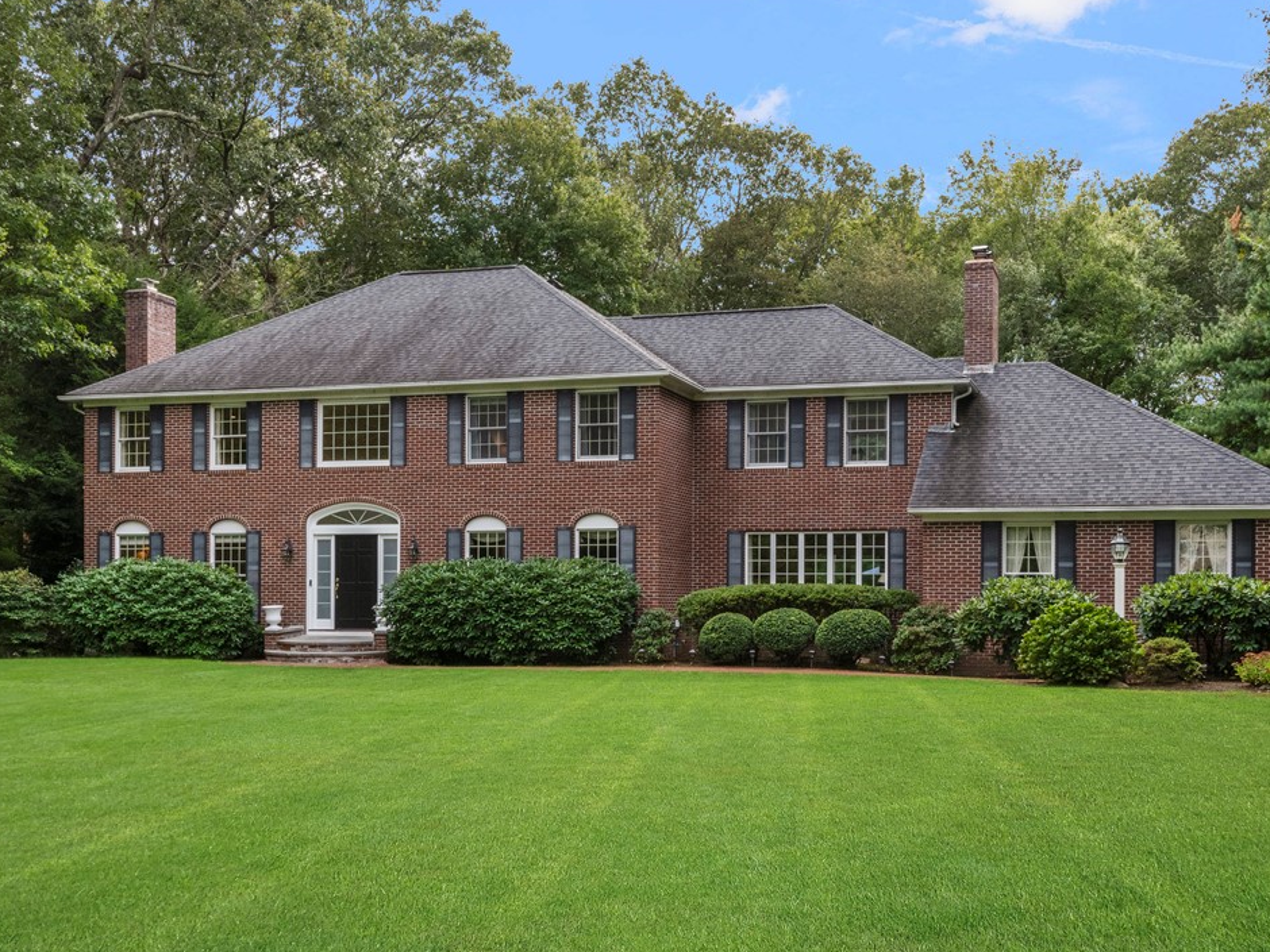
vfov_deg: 36.0
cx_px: 698
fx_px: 1468
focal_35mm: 40
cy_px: 474
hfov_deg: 46.7
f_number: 14
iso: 400
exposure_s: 1/125
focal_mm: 24
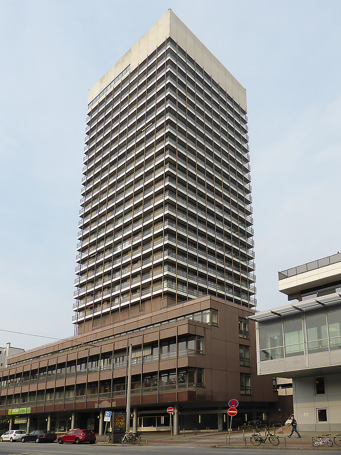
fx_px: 328
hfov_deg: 54.9
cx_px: 170
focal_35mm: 25
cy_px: 228
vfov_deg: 69.4
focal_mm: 4.3
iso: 100
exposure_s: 1/800
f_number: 3.3
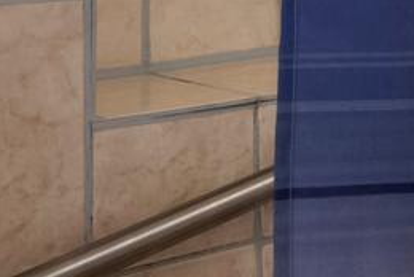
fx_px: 1359
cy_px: -139
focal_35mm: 118
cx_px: 812
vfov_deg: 11.2
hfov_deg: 14.5
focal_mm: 10
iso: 640
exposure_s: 4
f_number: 9
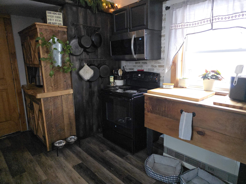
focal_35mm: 23
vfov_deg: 58.9
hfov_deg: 73.9
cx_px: 123
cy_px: 92
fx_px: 163
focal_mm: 6.3
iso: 1250
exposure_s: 1/120
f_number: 1.7
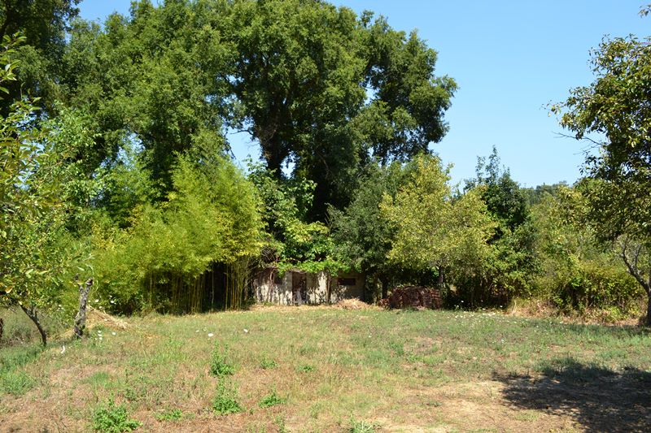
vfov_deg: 47.9
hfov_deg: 67.4
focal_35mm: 27
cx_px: 326
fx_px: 488
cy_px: 216
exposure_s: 1/200
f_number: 7.1
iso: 100
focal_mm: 18
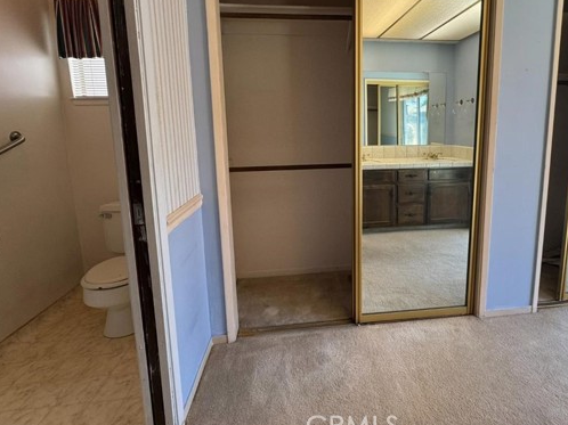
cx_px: 322
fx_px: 295
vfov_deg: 70.8
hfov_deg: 87.3
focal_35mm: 18
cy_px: 169
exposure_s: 1/120
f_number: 2.2
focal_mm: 2.22
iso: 160
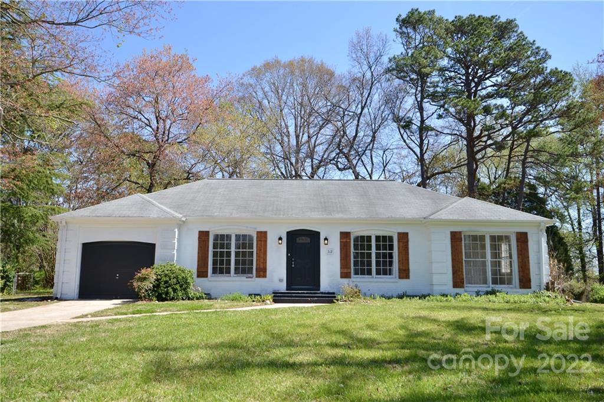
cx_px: 302
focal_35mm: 28
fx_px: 478
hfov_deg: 64.6
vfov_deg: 45.6
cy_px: 201
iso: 100
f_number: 7.1
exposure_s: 1/200
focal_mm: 19
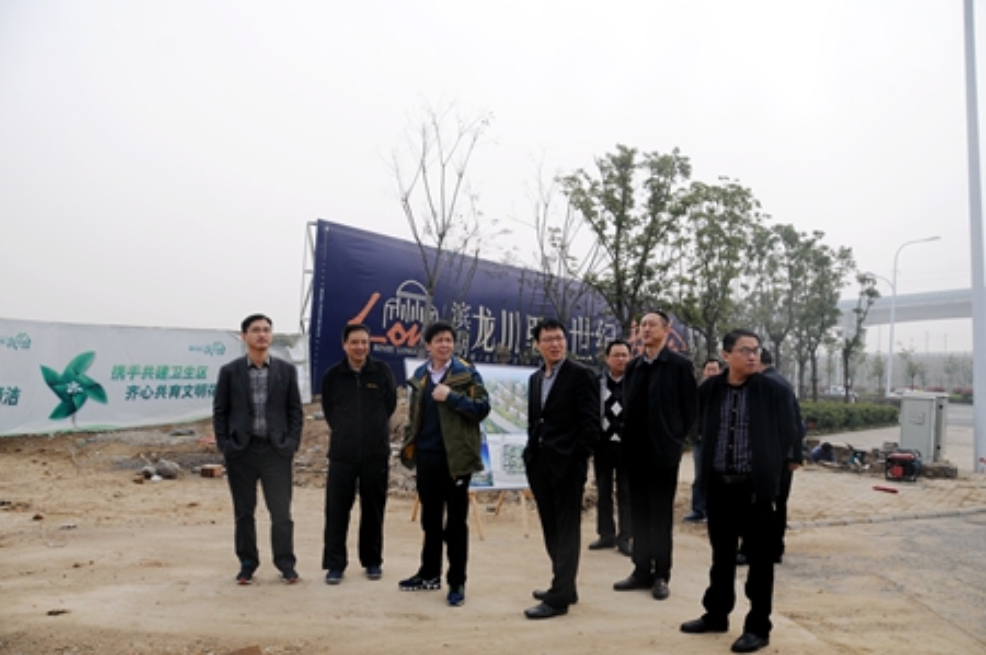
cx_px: 493
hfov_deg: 67.4
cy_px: 328
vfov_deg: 47.8
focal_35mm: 27
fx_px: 739
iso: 320
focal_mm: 18
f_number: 5.6
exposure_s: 1/1600
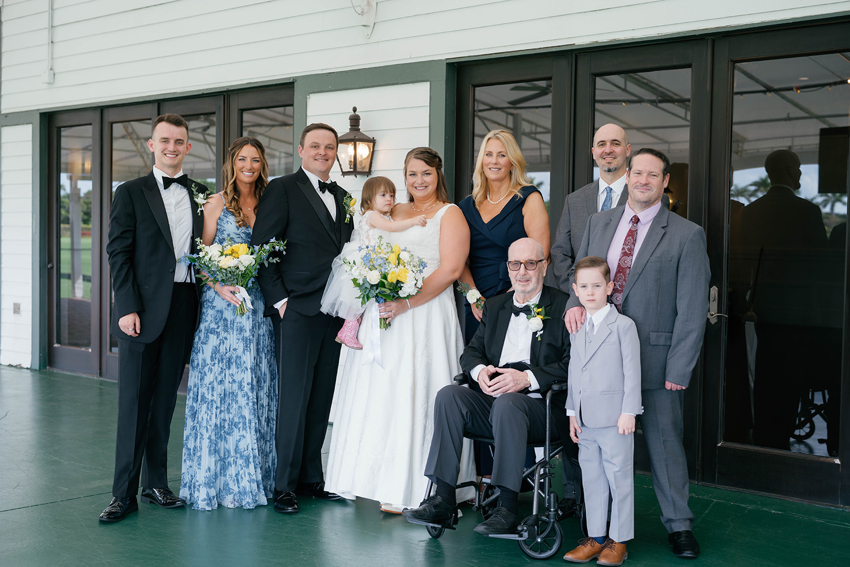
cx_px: 425
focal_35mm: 50
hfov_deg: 39.6
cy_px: 284
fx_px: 1181
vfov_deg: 27.0
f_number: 2.8
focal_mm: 50
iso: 125
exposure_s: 1/200
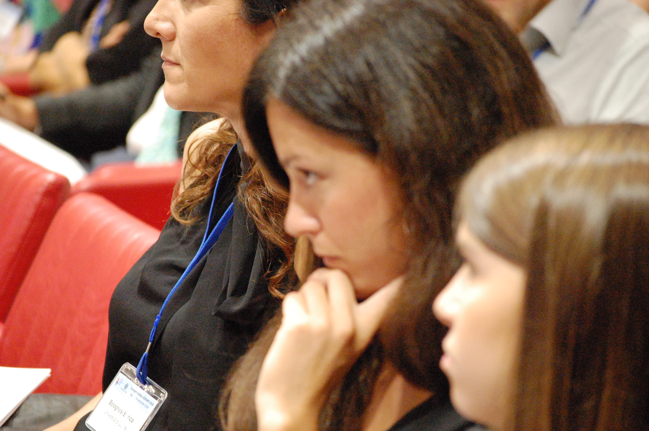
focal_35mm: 202
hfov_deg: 10.2
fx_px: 3647
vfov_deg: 6.8
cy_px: 216
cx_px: 324
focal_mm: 135
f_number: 5
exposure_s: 1/30
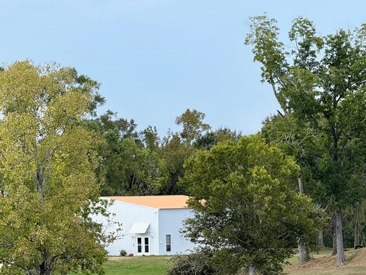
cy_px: 231
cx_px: 118
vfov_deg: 6.8
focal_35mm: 217
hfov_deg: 9.1
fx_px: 2295
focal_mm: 15.66
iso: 50
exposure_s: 1/229
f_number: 2.8
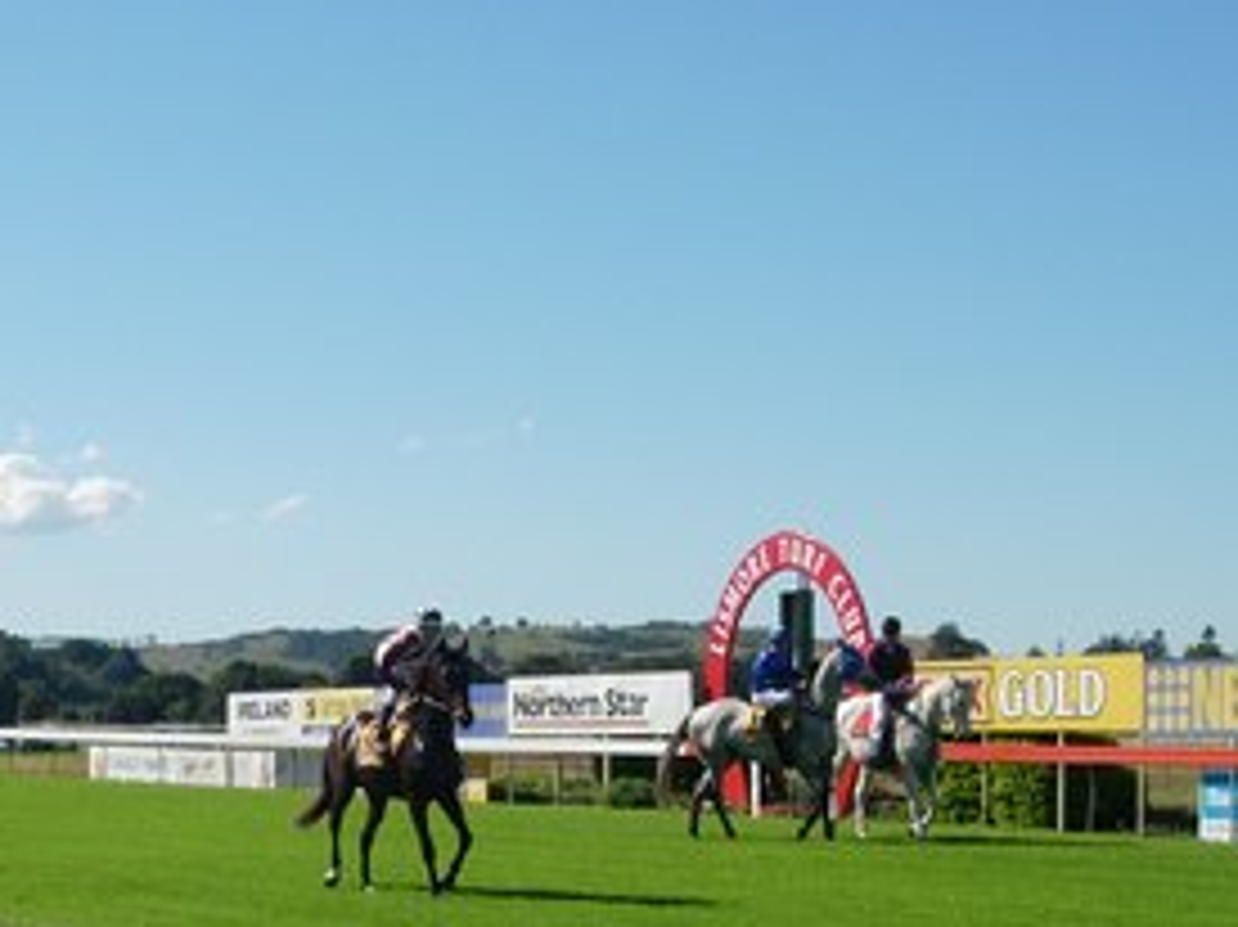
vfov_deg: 17.6
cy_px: 720
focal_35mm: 83
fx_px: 2967
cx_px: 378
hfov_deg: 23.4
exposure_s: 1/912
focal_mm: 7.8
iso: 79
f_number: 4.8
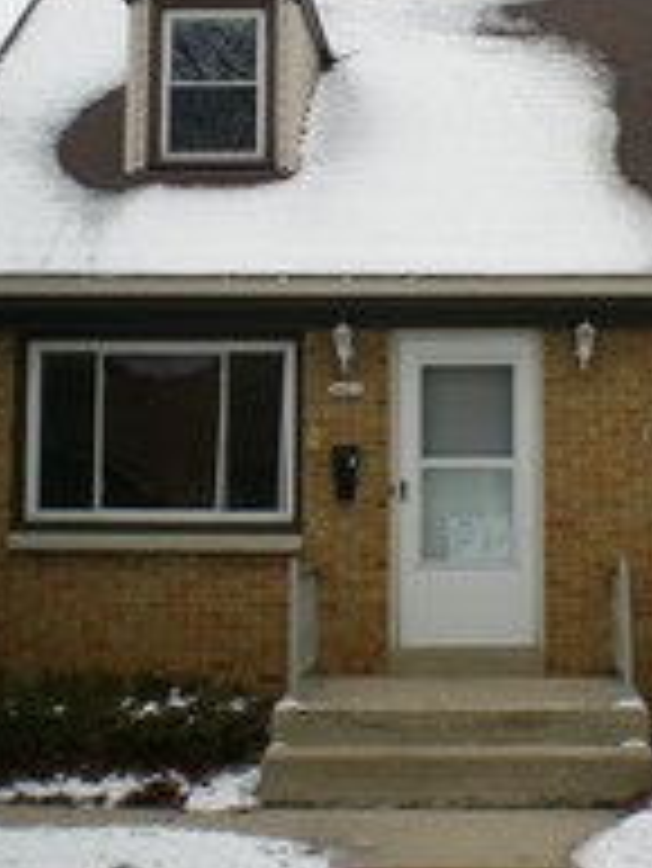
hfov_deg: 21.5
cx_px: 459
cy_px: 342
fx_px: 1706
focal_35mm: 68
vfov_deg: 28.5
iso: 77
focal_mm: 6.3
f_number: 4.6
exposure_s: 1/240
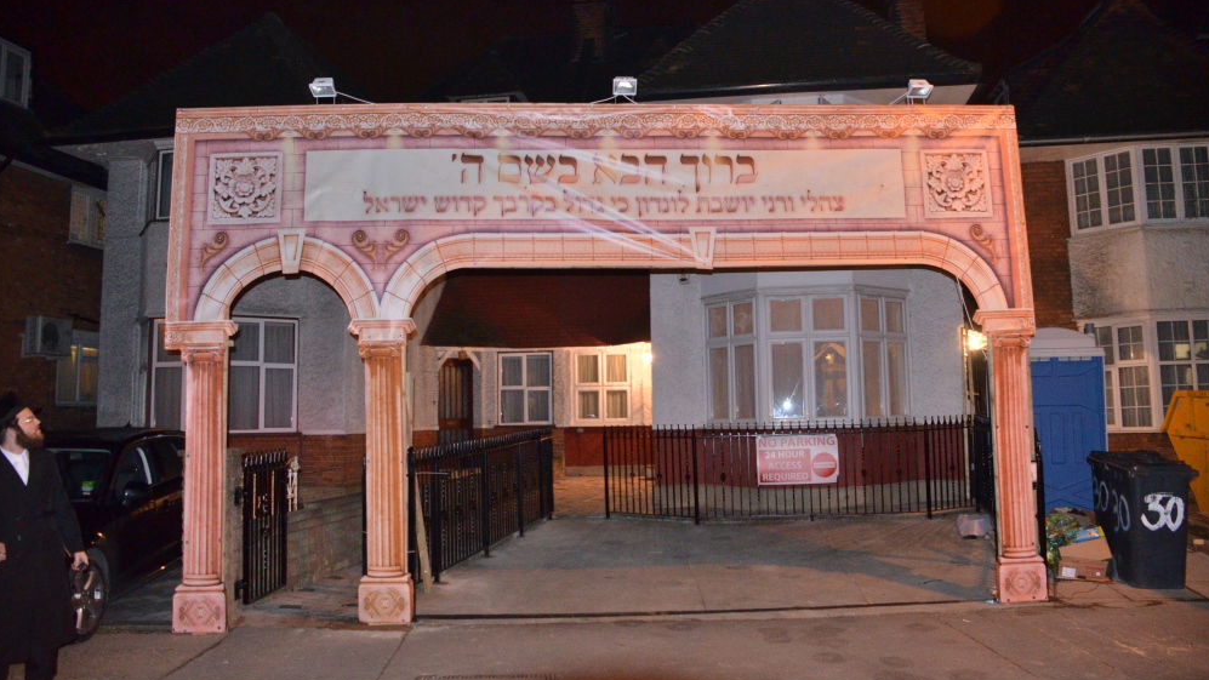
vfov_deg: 40.1
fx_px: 930
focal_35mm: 29
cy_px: 302
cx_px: 614
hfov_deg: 66.1
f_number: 3.5
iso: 2000
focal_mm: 18
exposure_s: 1/80
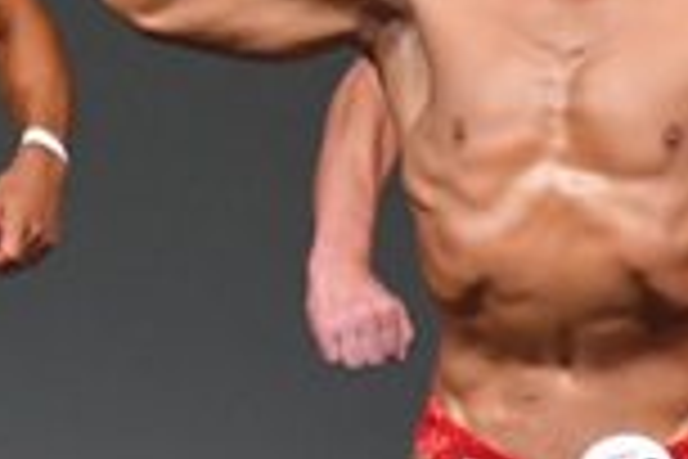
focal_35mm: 1599
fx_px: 30556
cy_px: 400
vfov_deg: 0.9
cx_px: -371
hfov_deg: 1.3
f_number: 5.6
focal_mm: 210
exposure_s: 1/400
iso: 4000
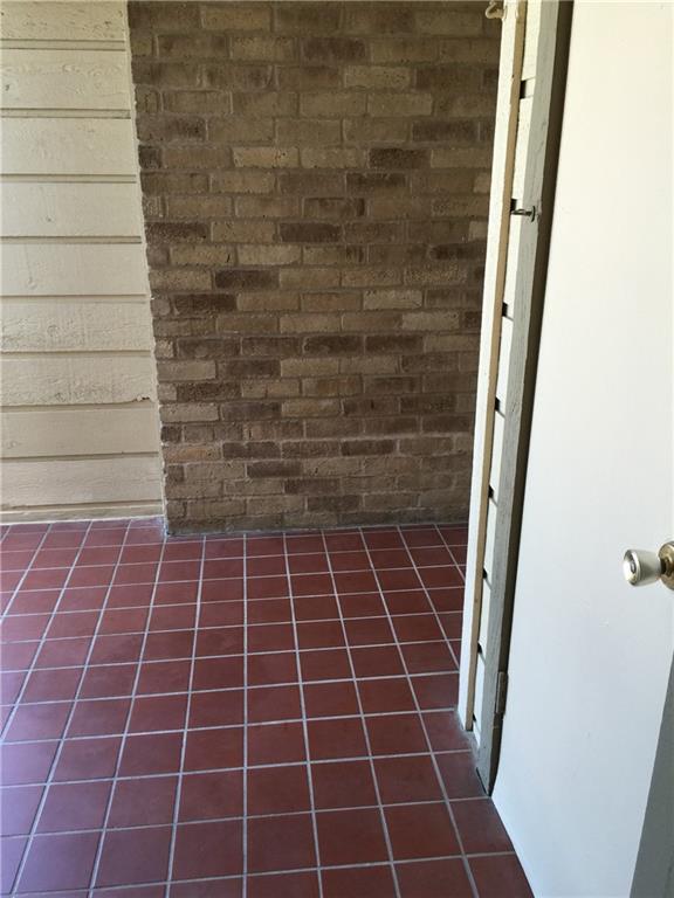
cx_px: 337
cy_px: 449
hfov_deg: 48.2
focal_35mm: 29
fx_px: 753
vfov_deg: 61.7
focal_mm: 4.15
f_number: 2.2
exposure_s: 1/40
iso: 32
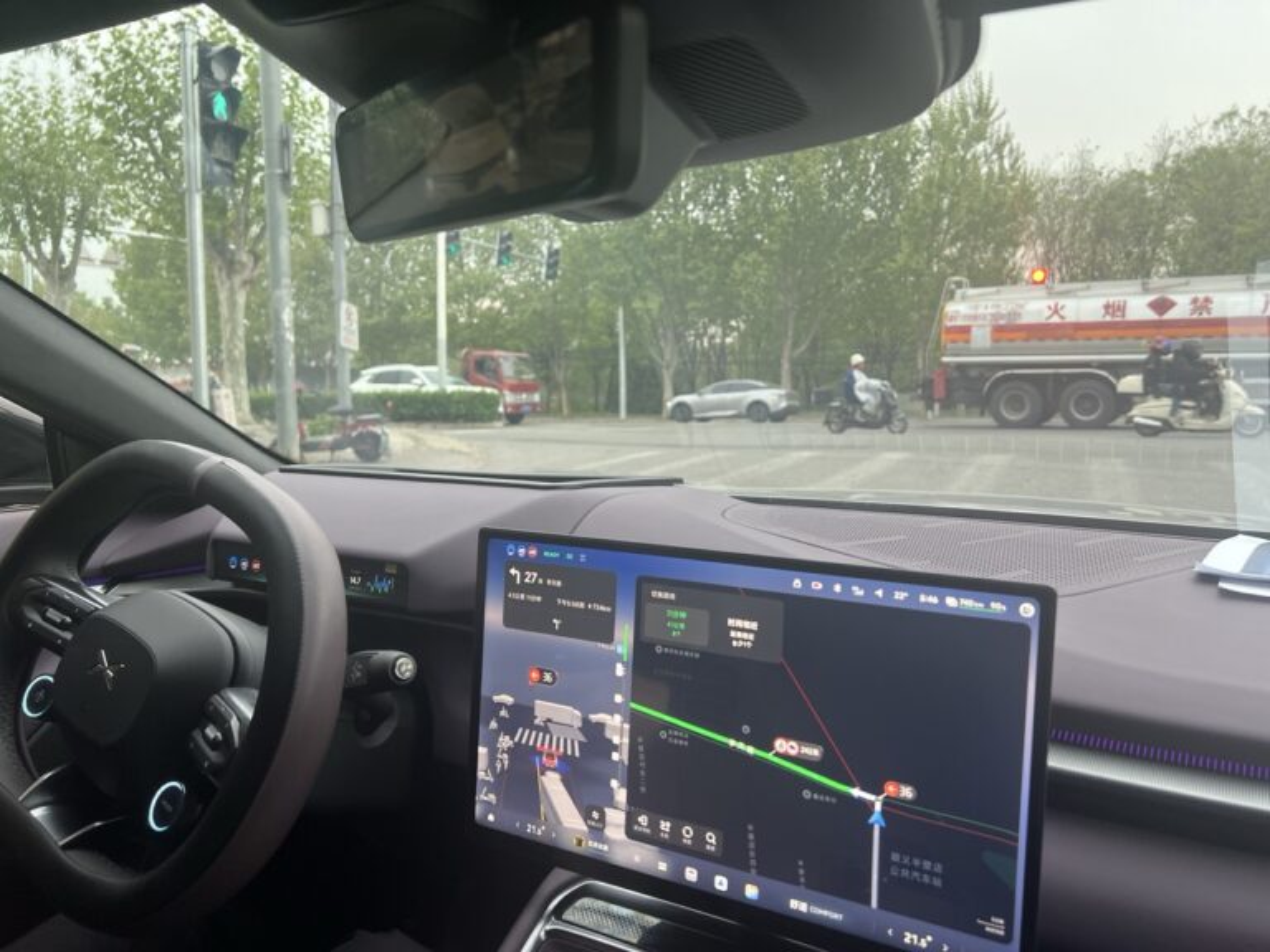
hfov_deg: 67.3
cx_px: 635
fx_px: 954
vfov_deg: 53.1
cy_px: 476
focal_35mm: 26
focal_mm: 5.7
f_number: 1.5
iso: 100
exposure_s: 1/121
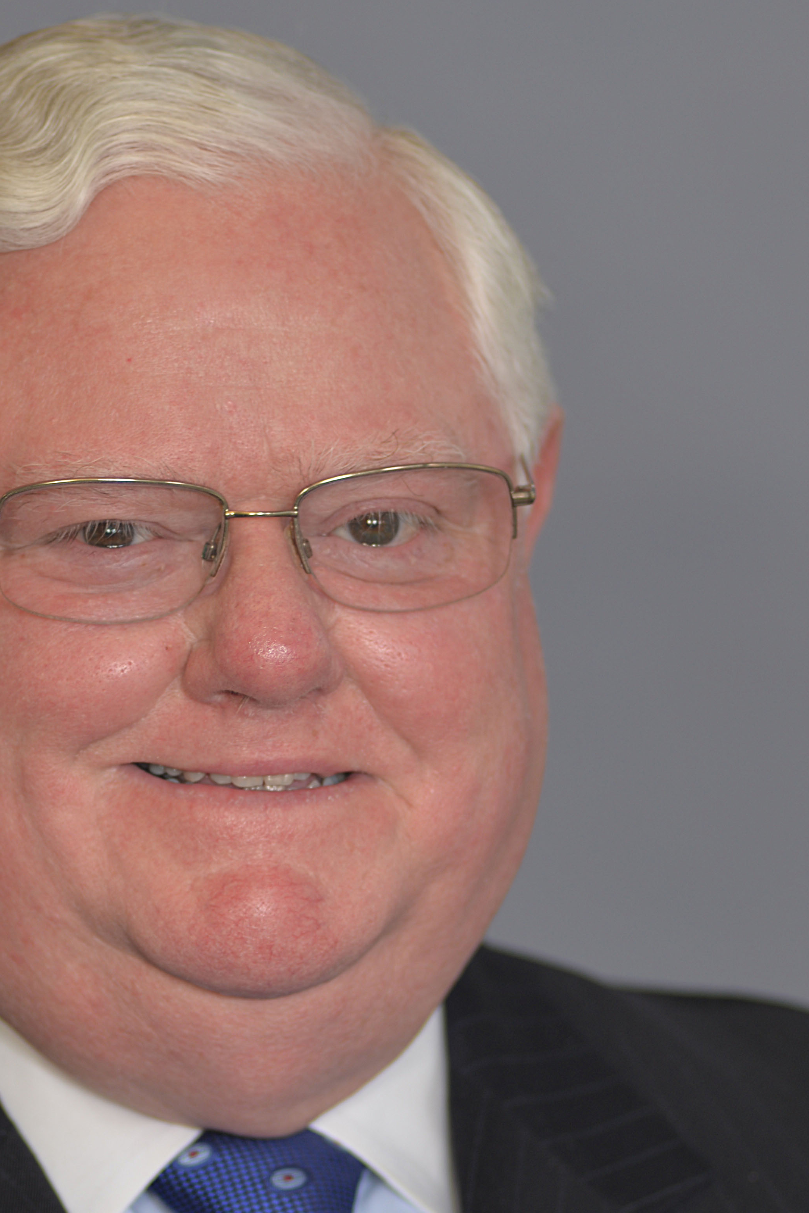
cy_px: 888
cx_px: 198
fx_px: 11754
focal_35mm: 349
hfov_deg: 3.9
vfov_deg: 5.9
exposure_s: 1/160
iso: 100
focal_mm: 180
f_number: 2.8
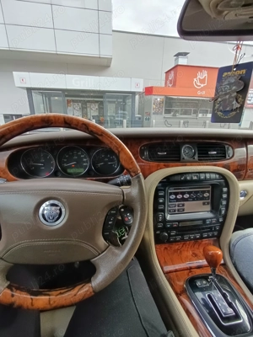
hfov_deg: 81.7
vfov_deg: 98.2
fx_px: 146
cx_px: 126
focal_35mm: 15
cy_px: 168
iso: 58
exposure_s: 1/194
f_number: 2.2
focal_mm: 1.65
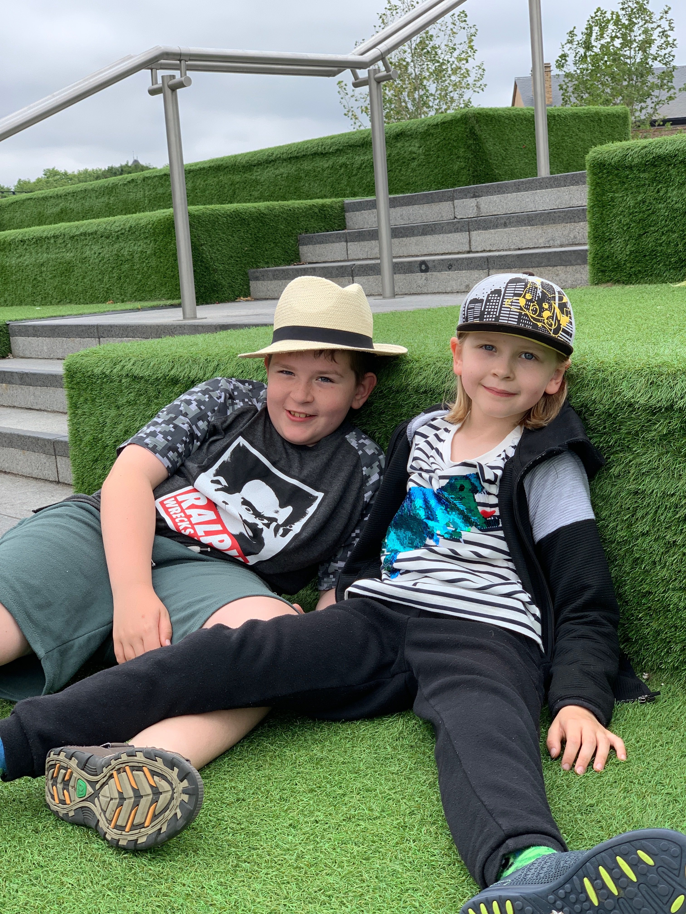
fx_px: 1374
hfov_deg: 28.0
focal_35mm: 52
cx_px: 343
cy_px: 457
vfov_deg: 36.8
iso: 16
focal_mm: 6
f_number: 2.4
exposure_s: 1/182
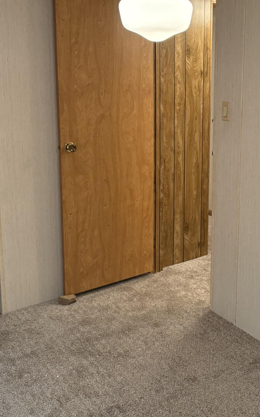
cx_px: 202
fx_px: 488
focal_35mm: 43
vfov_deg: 45.8
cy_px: 156
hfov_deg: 29.3
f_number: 1.6
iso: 200
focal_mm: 5.96
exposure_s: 1/60
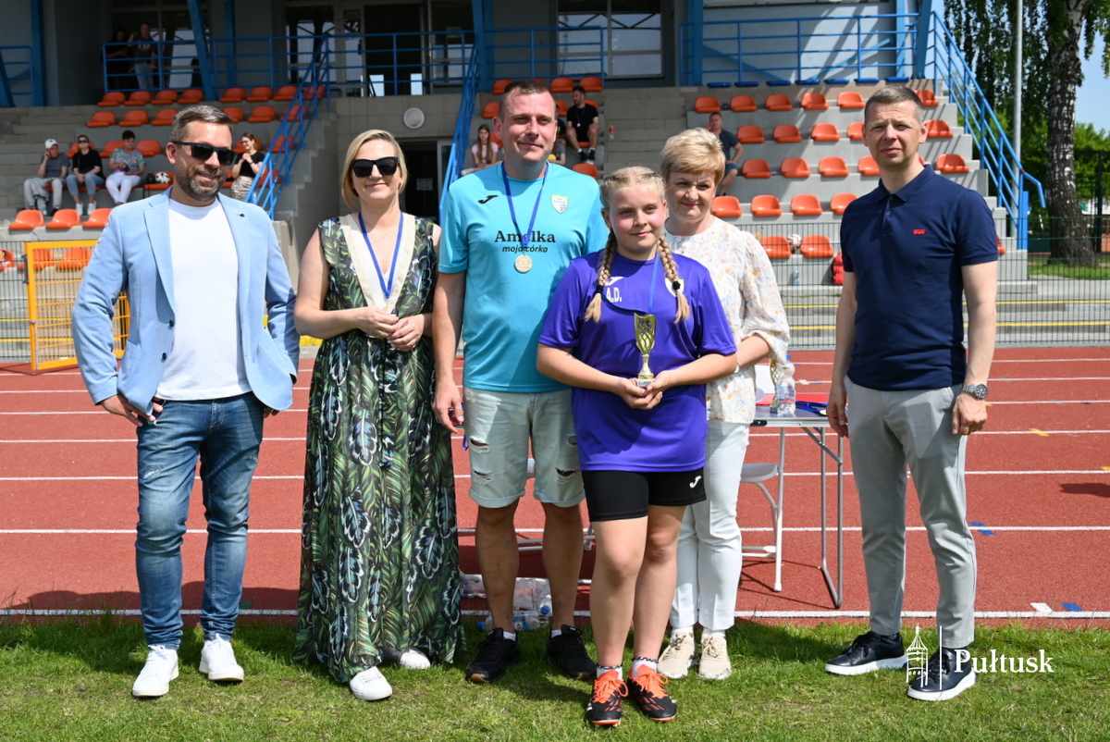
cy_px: 371
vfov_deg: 36.0
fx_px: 1142
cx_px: 555
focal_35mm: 37
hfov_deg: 51.9
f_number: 7.1
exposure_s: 1/400
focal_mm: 37
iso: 100
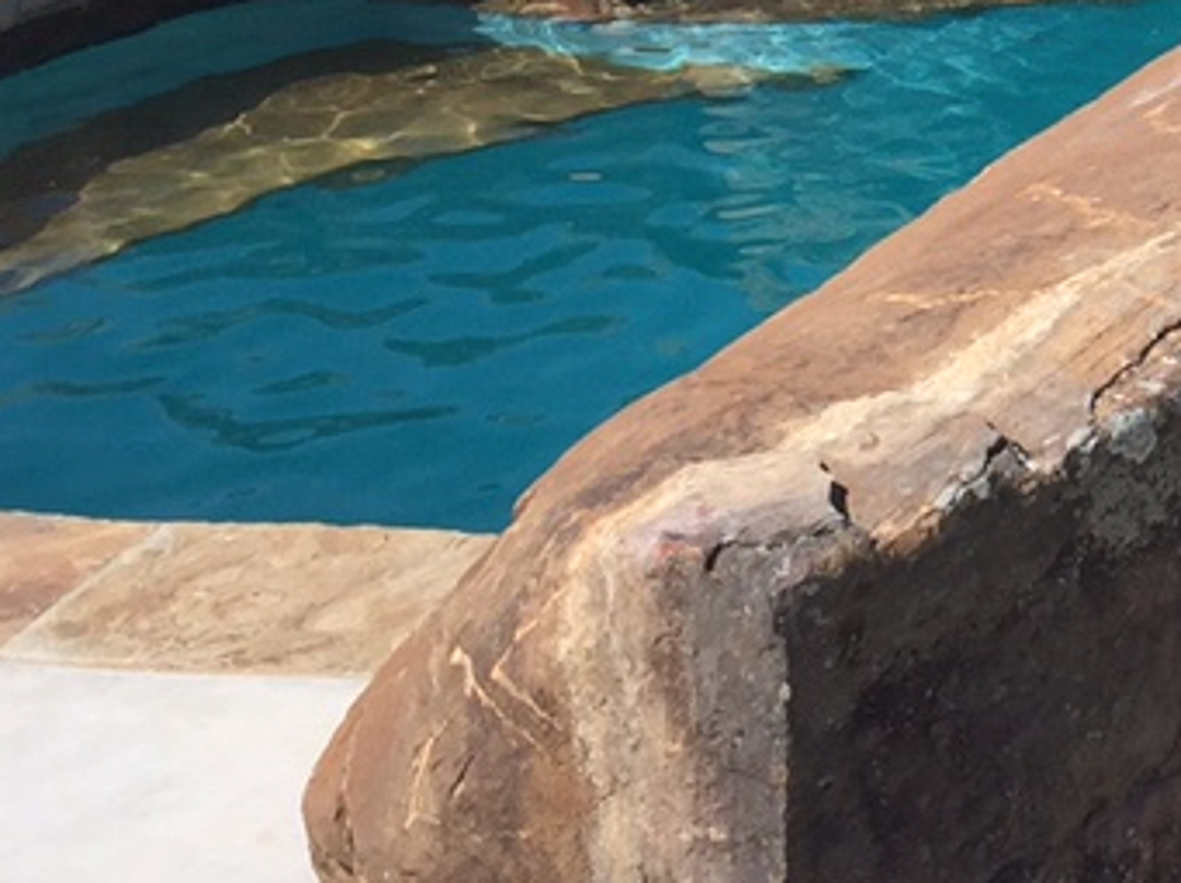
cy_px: -73
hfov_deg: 17.0
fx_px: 3715
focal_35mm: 109
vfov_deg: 13.3
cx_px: 1531
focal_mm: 4.15
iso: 32
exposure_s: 1/2198
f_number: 2.2
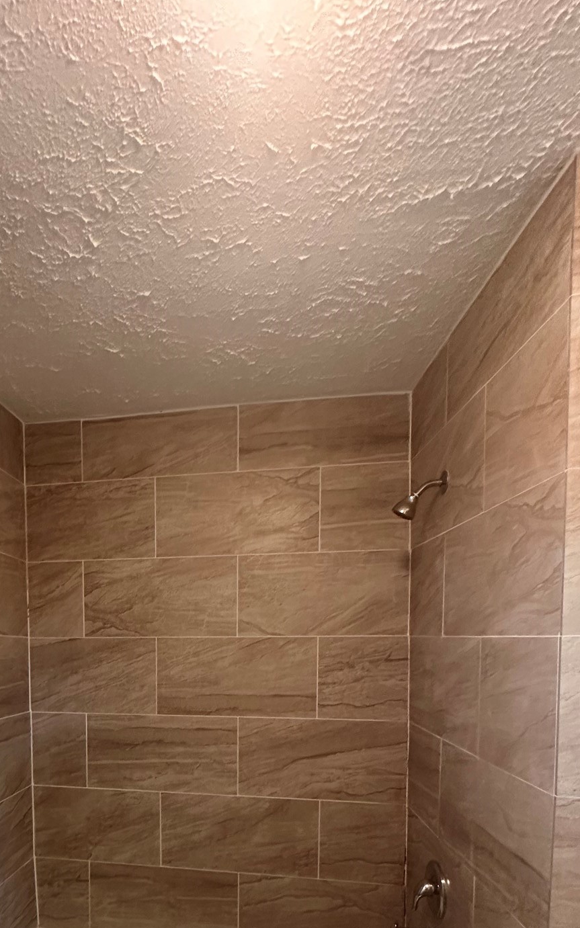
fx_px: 556
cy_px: 673
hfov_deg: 53.0
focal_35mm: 22
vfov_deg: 75.0
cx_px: 156
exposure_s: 1/60
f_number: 2.2
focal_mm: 2.22
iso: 400
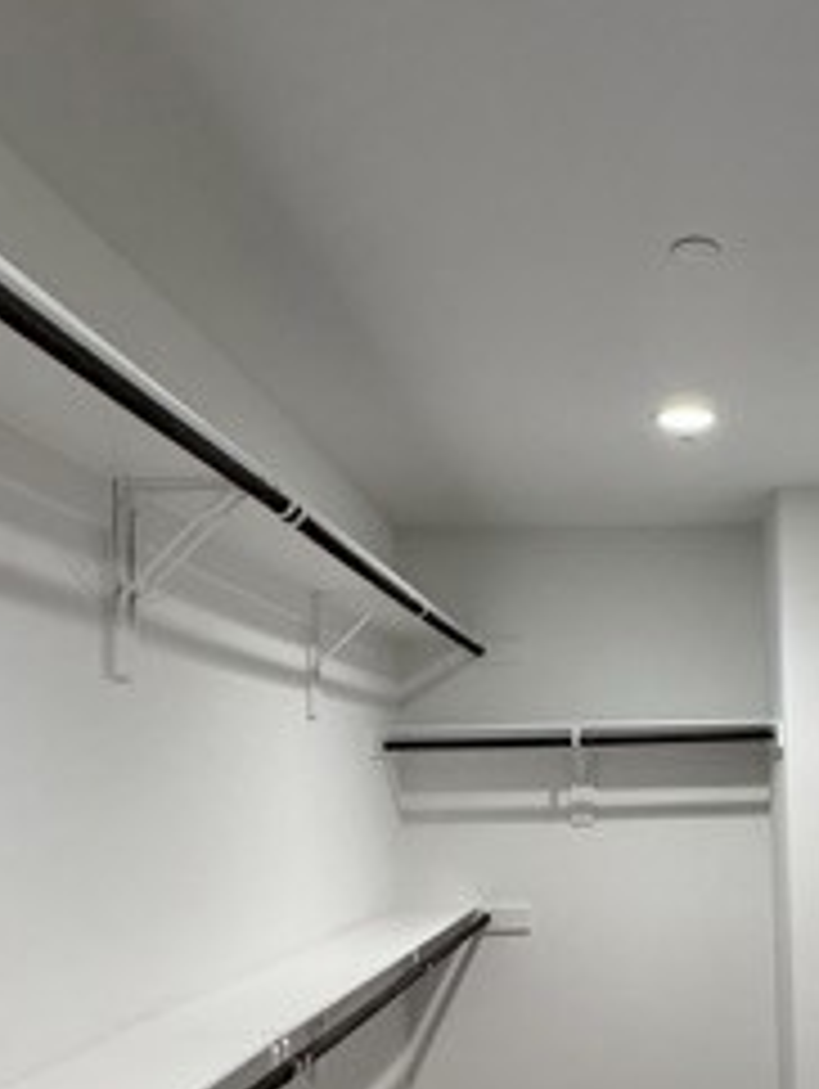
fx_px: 1165
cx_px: 675
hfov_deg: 37.1
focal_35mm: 37
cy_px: 774
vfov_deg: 48.7
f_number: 2.2
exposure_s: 1/120
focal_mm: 2.22
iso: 250
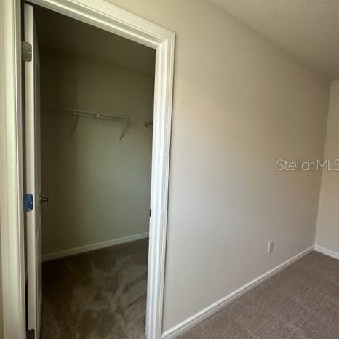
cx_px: 170
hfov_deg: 84.0
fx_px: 188
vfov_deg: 83.9
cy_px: 164
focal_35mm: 17
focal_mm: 2.22
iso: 200
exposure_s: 1/99
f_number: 2.2
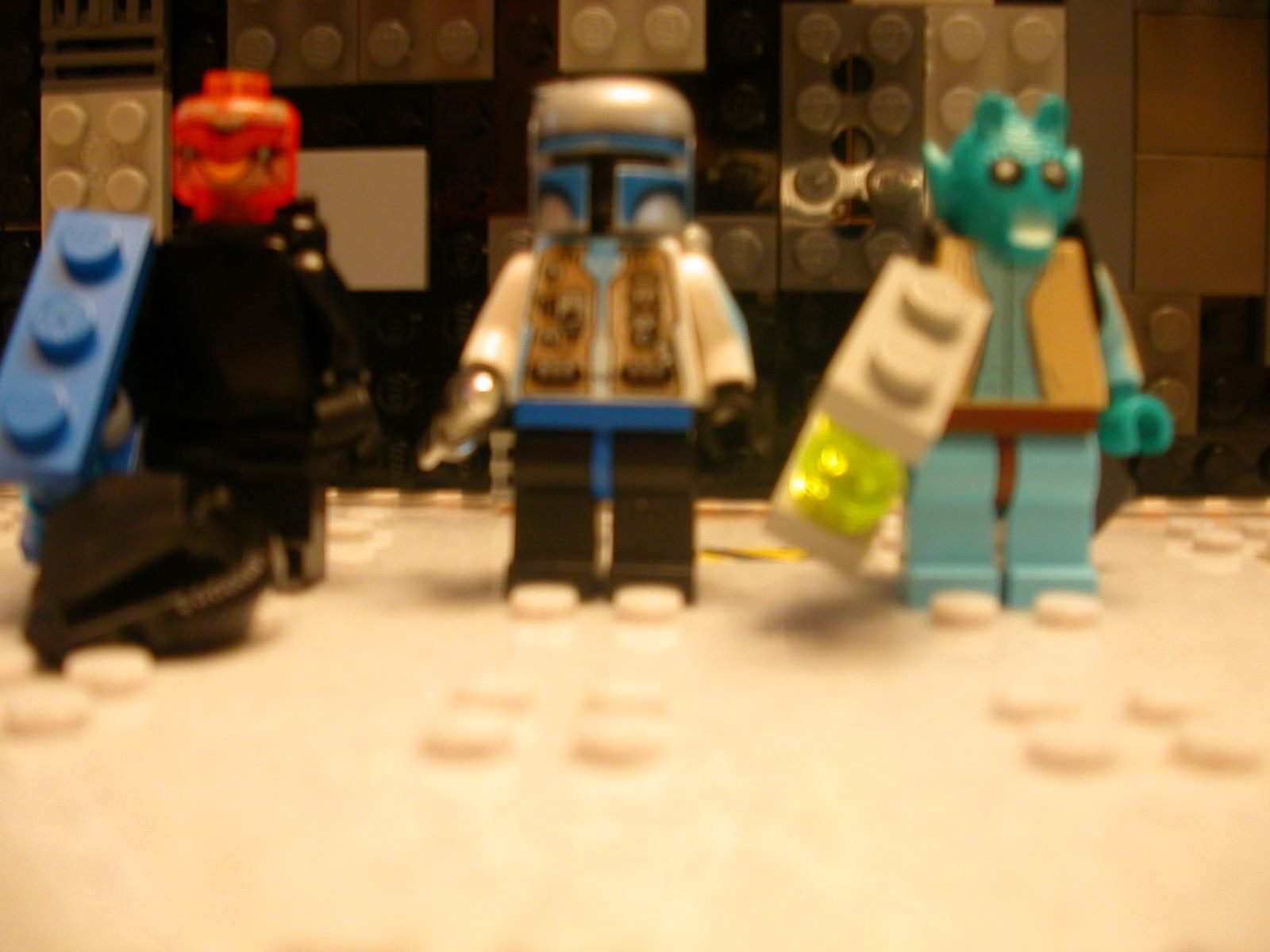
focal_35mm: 37
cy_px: 476
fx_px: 1357
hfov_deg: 50.1
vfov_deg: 38.7
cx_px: 635
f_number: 2.7
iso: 100
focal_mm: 5.6
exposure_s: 1/4.9
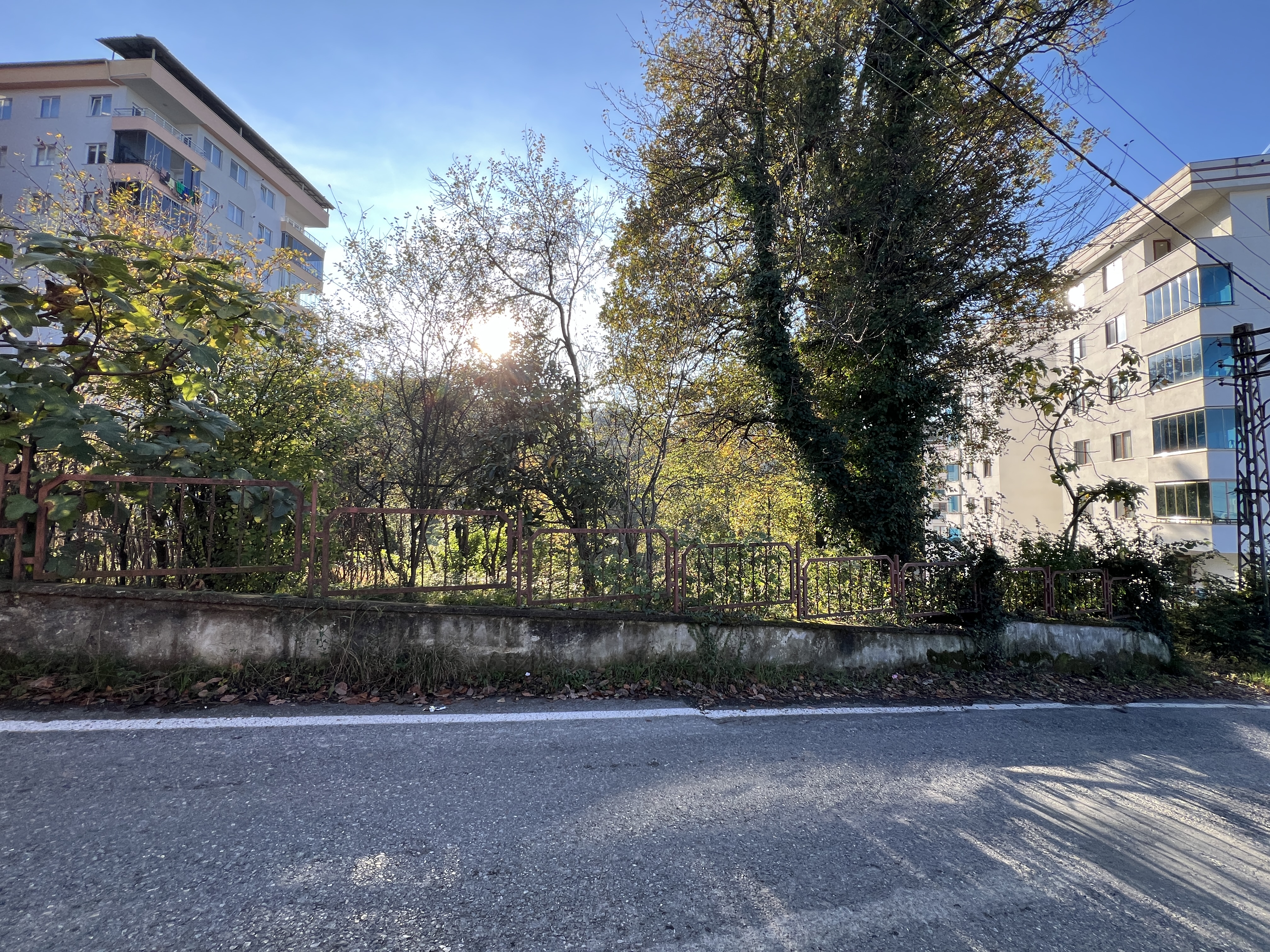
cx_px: 635
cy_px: 476
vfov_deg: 89.9
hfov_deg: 106.2
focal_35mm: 13
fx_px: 477
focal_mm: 1.57
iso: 32
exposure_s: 1/246
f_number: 1.8
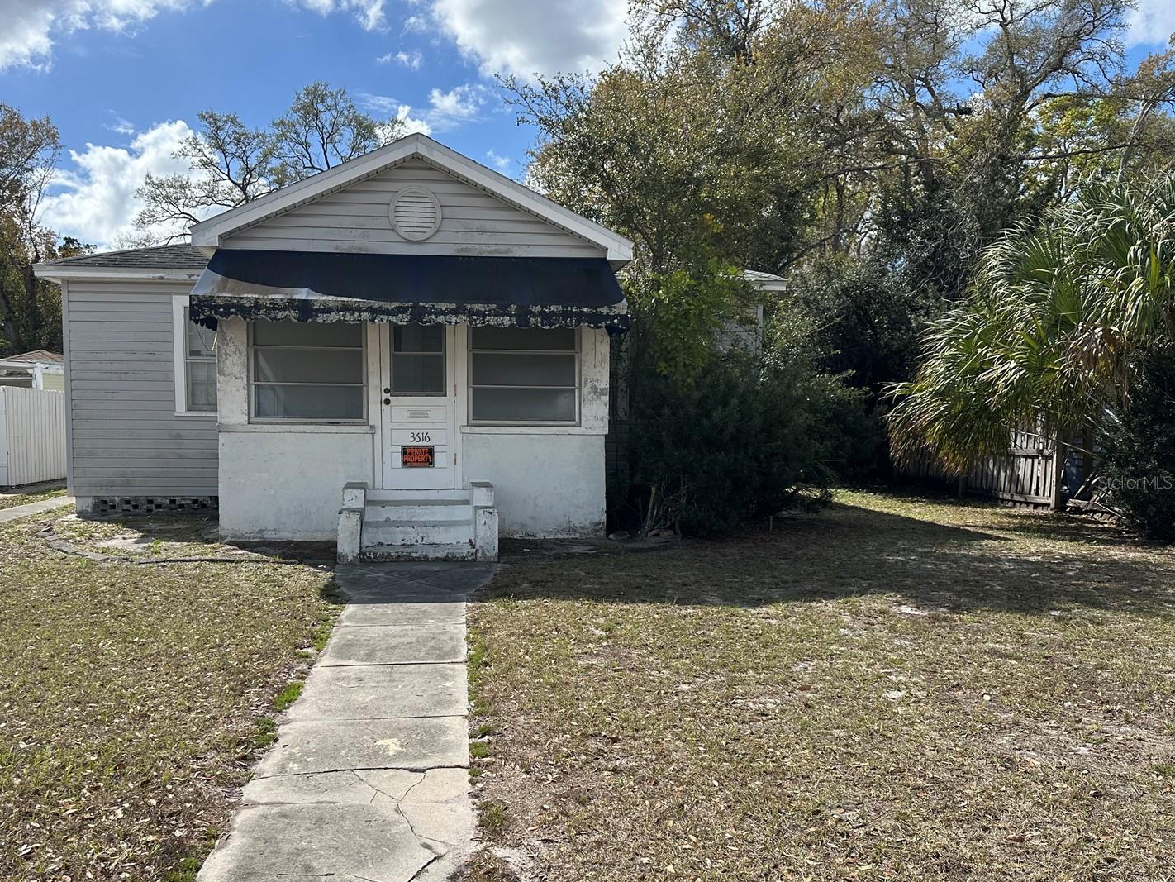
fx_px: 917
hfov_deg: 65.1
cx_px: 515
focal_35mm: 27
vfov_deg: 51.3
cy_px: 482
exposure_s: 1/4348
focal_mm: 6.86
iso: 80
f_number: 1.78
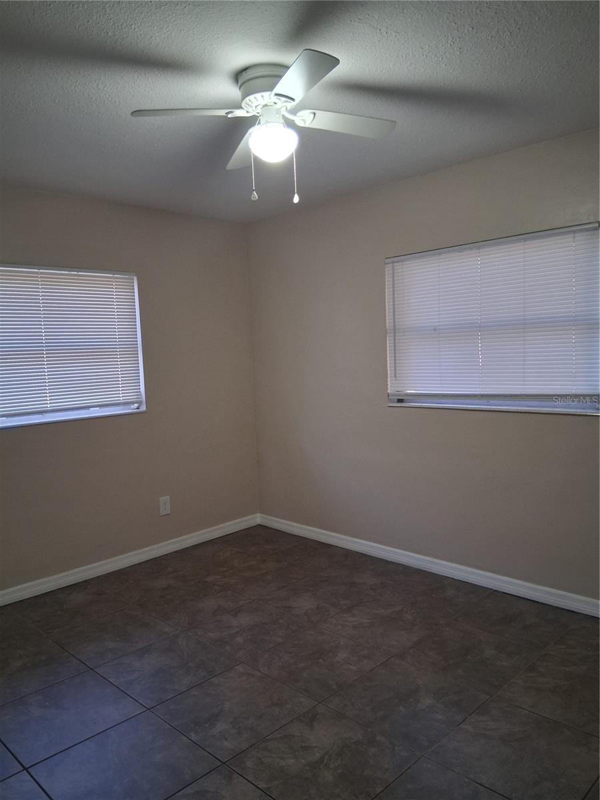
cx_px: 300
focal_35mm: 26
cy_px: 400
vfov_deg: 67.3
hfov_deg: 53.1
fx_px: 601
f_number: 1.8
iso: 250
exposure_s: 1/60
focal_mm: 3.98
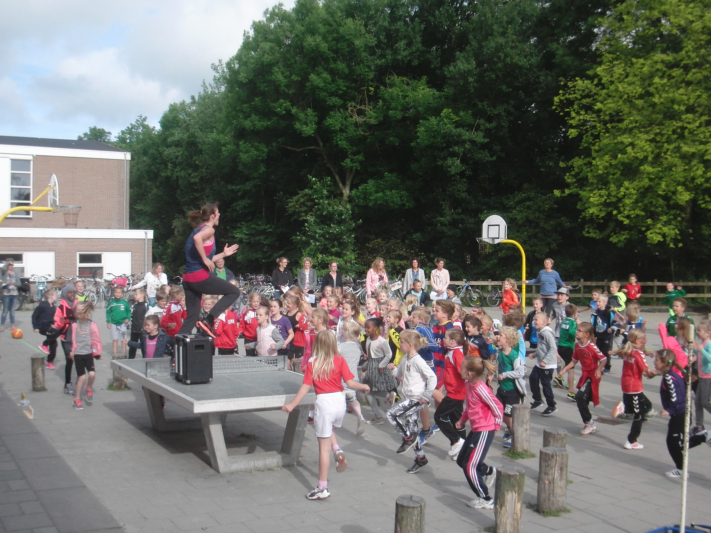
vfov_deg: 37.7
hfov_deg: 49.0
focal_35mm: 38
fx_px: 781
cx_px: 356
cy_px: 266
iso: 100
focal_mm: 6.66
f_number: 3.9
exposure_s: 1/400
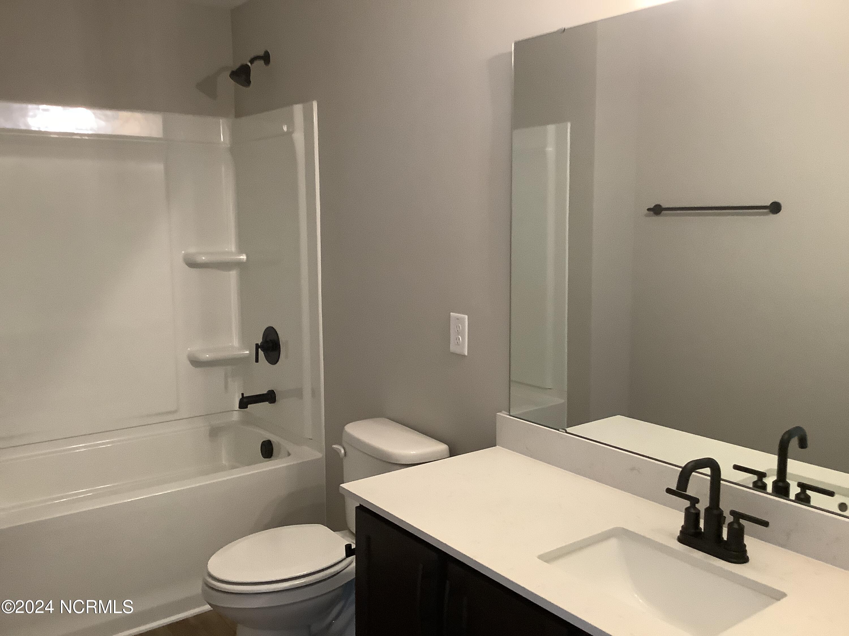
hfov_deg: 58.4
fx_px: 760
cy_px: 318
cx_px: 424
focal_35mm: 31
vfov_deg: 45.4
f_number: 2.4
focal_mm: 3.3
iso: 250
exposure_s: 1/33
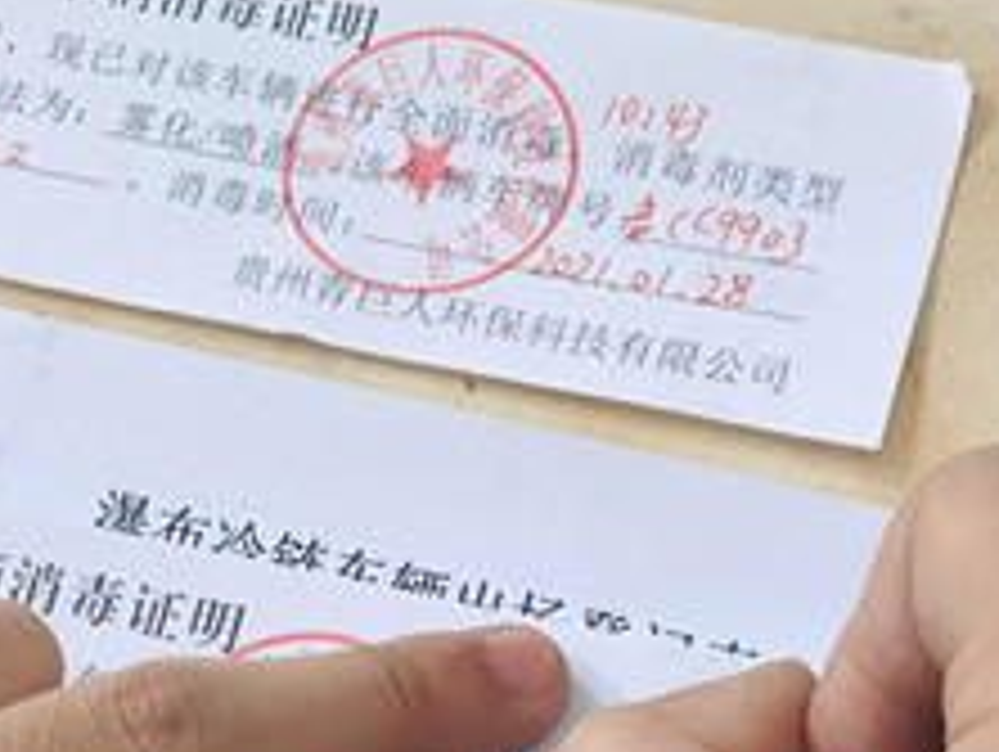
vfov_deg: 12.7
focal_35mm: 116
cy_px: 603
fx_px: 3351
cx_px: 216
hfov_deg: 16.8
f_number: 1.6
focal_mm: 5.56
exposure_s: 1/100
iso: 80
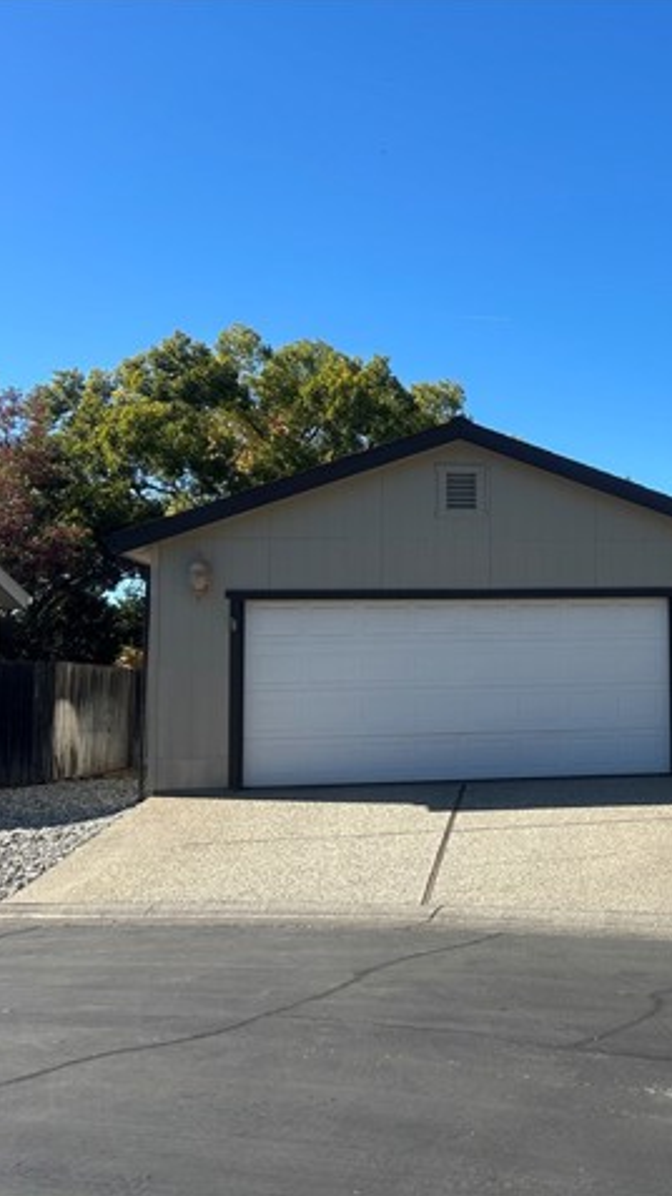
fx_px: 1205
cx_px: 695
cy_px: 597
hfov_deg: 28.9
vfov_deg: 52.8
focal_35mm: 38
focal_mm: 5.7
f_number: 1.5
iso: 50
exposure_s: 1/2632
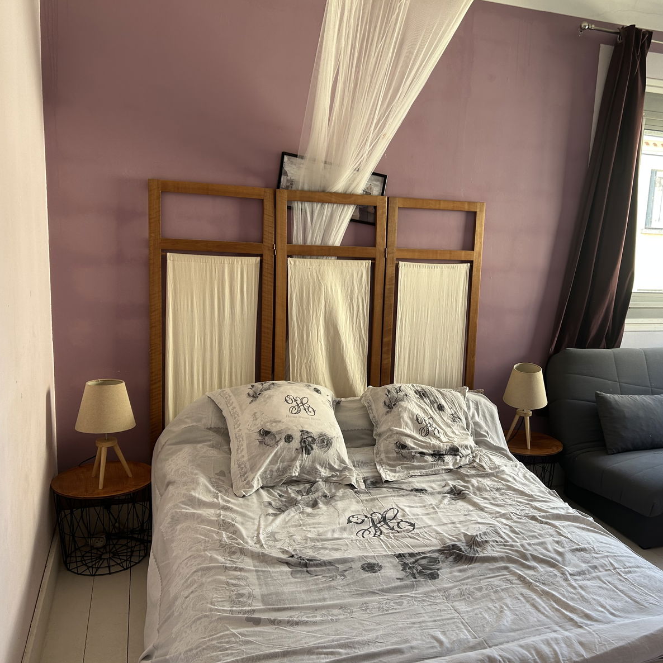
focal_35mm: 31
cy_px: 330
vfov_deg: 52.5
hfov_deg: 52.1
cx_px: 407
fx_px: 672
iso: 64
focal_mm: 5.7
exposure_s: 1/121
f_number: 1.5
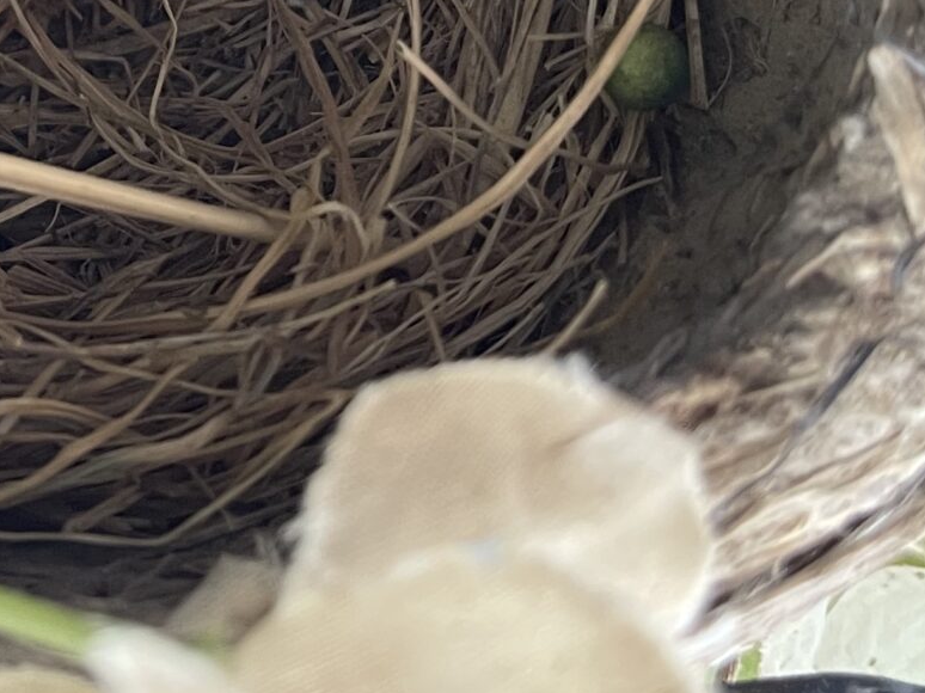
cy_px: -373
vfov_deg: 15.7
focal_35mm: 86
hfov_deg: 21.3
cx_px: -157
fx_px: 2297
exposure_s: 1/60
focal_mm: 5.1
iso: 200
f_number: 1.6
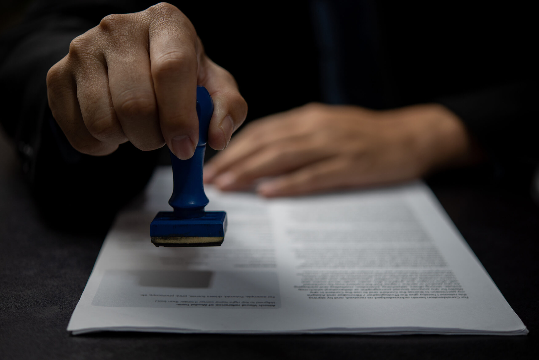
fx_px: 899
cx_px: 270
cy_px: 180
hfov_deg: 33.4
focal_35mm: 60
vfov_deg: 22.6
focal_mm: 60
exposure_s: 1/100
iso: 100
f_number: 3
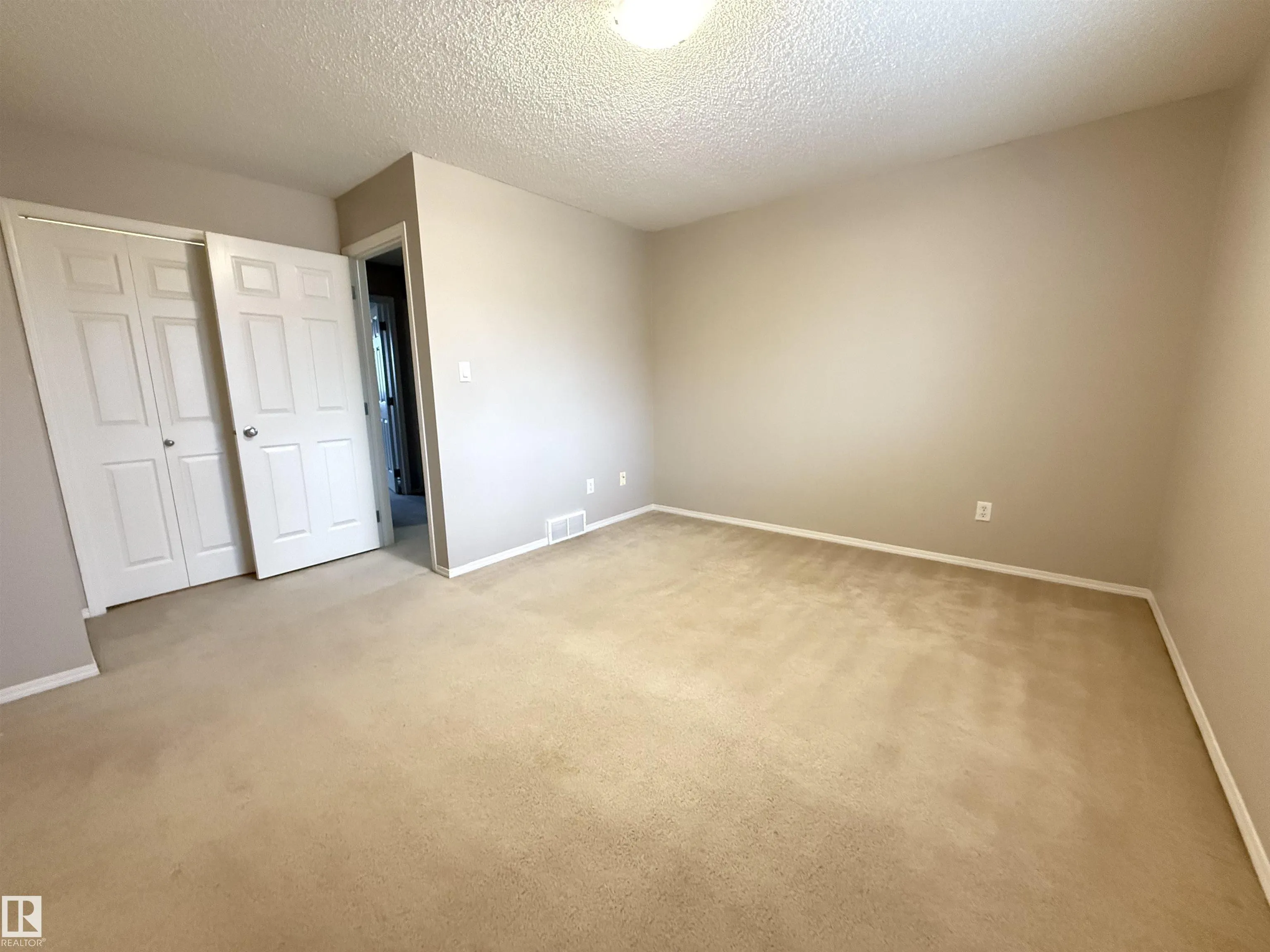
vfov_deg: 85.7
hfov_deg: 102.1
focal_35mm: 14
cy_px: 476
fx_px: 514
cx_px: 635
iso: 1000
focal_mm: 2.22
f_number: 2.2
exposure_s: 1/60
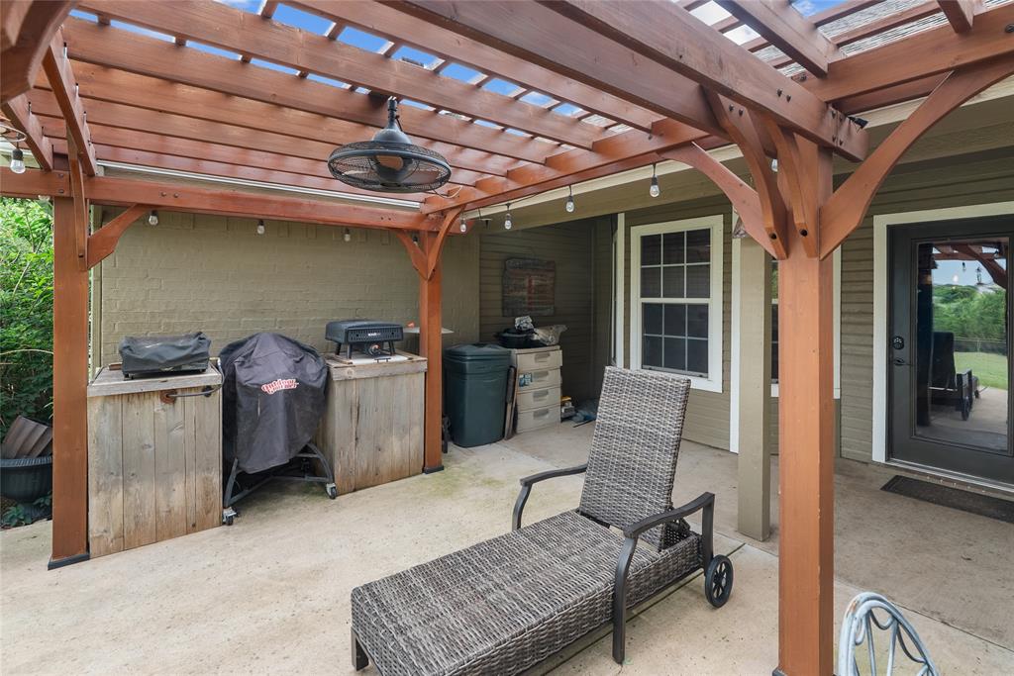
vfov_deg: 73.8
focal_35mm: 16
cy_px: 338
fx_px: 451
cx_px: 507
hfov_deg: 96.7
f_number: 7.1
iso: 100
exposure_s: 1/15
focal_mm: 16
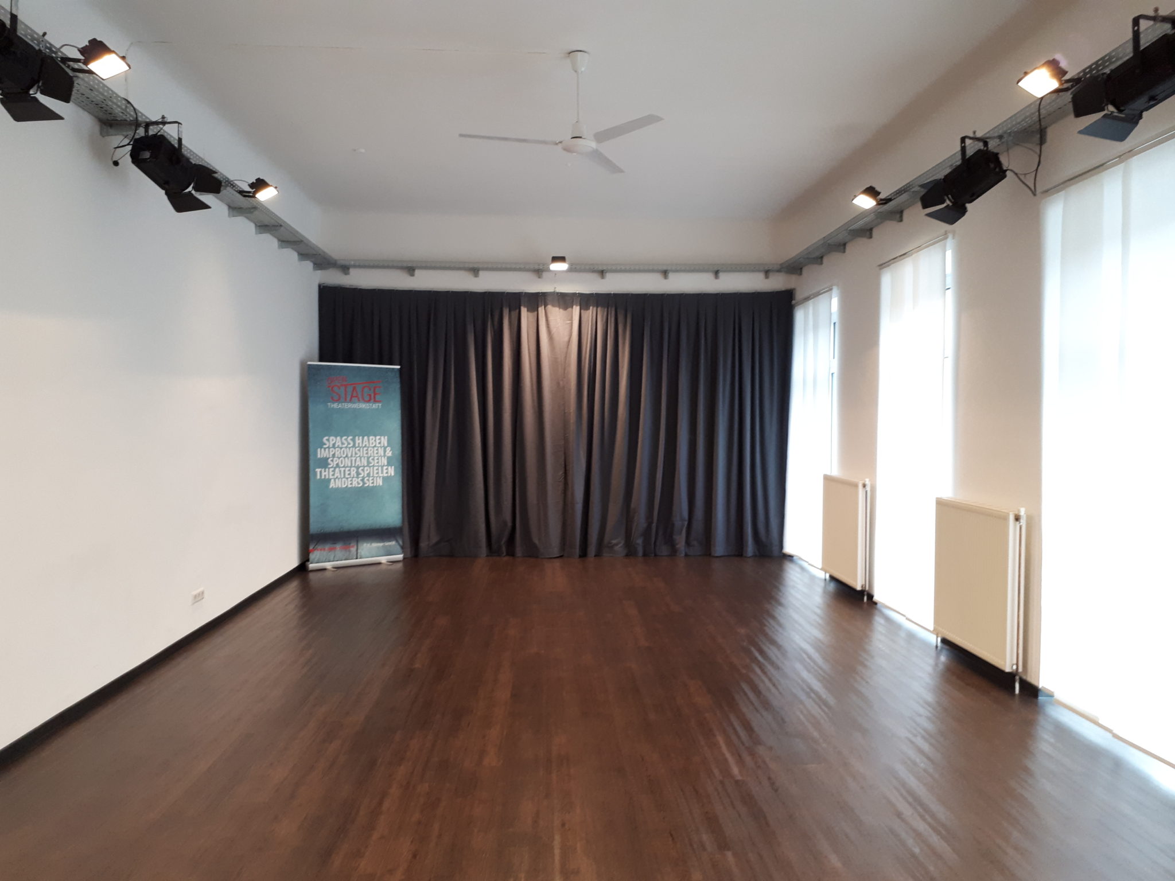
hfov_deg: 65.3
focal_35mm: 27
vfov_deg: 51.4
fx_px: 916
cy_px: 440
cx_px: 588
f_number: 1.9
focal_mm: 3.6
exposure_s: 1/25
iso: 160
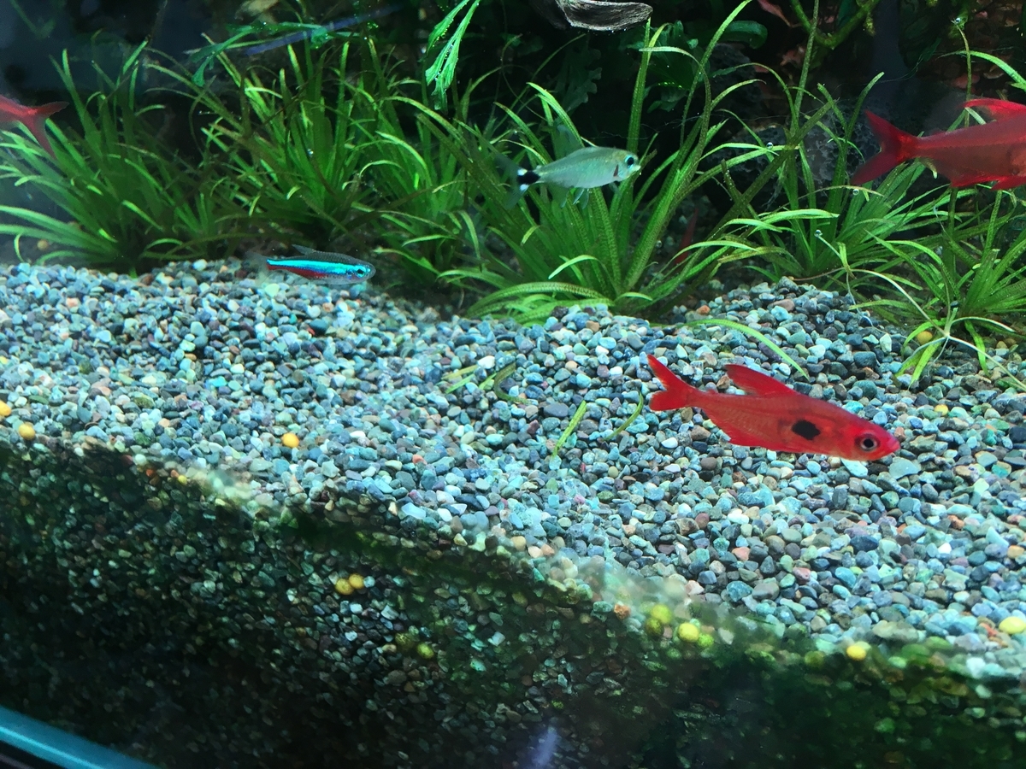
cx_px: 513
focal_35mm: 29
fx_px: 860
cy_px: 384
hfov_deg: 61.7
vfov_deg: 48.2
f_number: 2.2
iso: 32
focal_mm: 4.15
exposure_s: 1/40
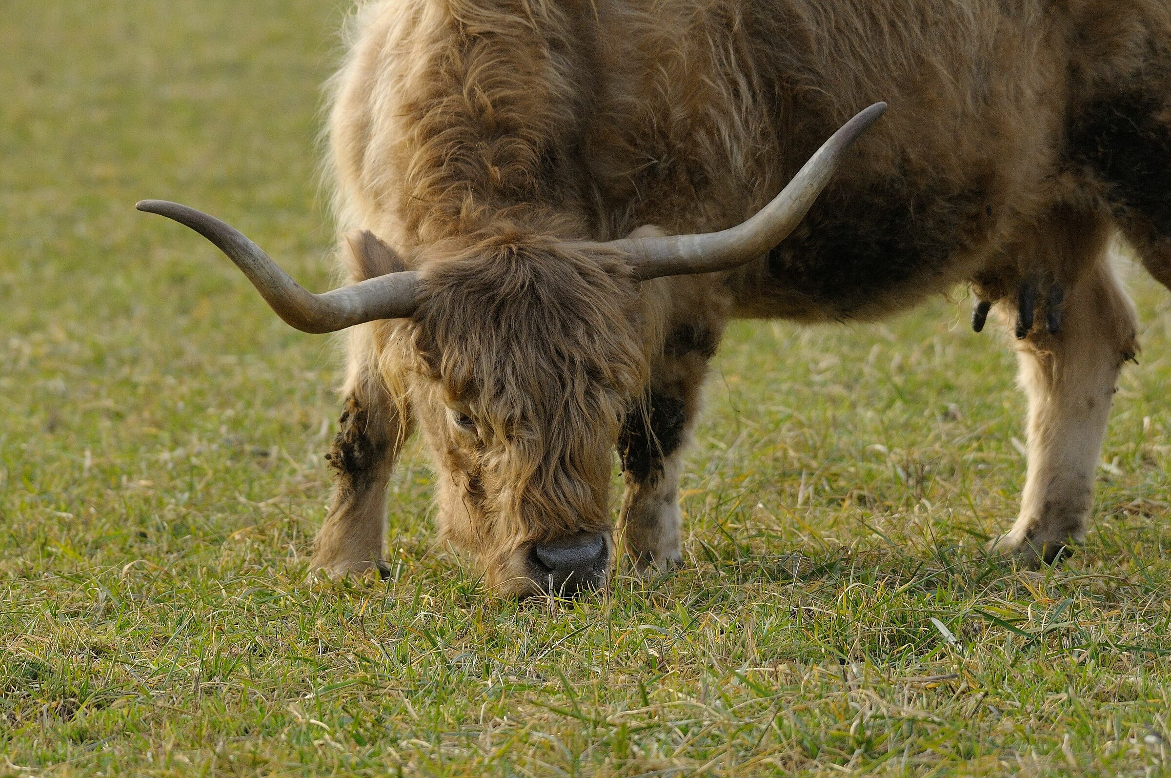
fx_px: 14619
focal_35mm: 450
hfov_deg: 4.6
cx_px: 586
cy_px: 389
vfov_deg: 3.0
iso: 800
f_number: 9
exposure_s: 1/640
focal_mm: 300
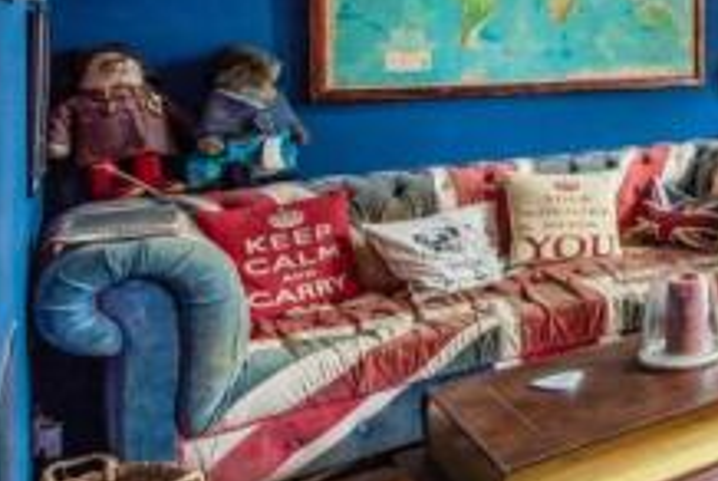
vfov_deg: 30.9
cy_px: 74
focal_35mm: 42
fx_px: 839
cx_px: 1011
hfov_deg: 31.1
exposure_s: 1/5
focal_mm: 14
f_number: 9
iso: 320
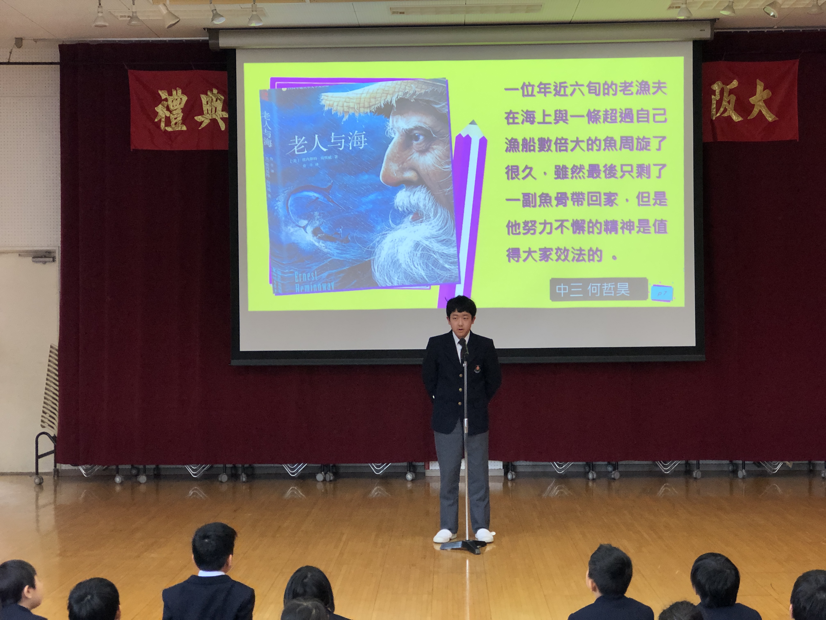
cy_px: 310
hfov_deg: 33.8
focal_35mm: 57
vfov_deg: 25.7
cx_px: 413
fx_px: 1360
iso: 160
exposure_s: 1/120
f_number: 2.8
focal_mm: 6.6
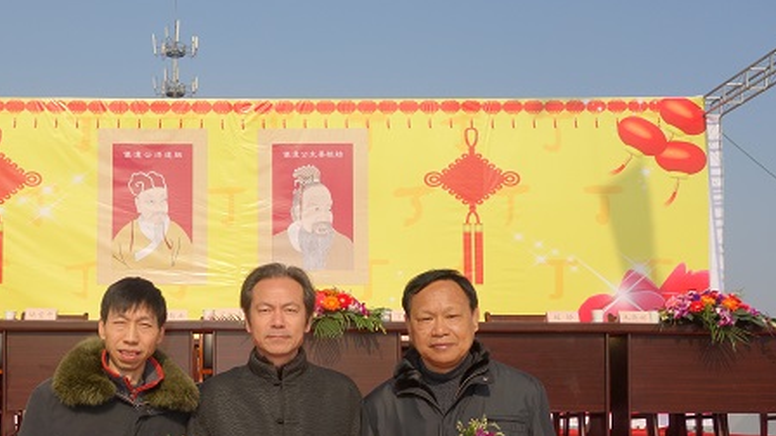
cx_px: 234
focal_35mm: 44
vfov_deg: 26.4
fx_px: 905
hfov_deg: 45.4
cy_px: 377
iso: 125
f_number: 5.6
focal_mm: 10.4
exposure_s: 1/800
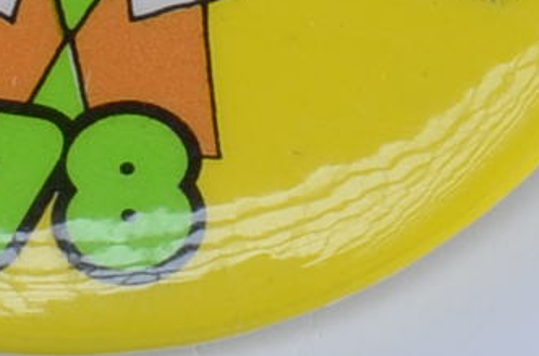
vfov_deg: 1.2
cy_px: 273
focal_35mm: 1167
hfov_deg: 1.8
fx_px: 17419
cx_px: 858
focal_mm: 105
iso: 160
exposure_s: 1/160
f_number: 14
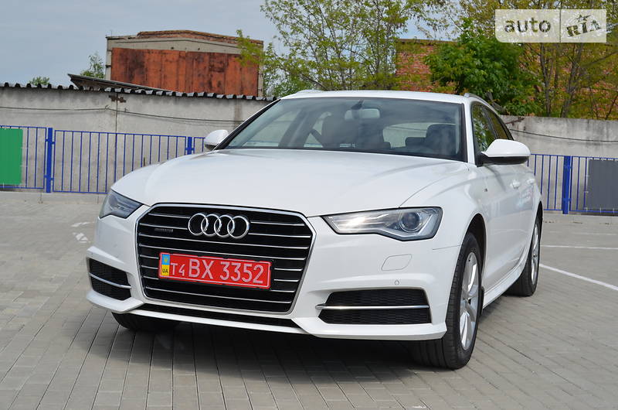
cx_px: 309
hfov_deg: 37.9
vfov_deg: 25.6
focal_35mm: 52
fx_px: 899
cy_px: 205
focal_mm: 35
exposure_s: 1/250
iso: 100
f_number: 8
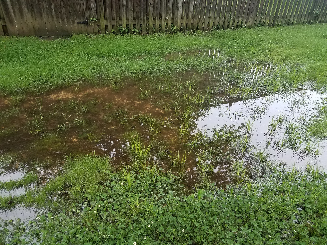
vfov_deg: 53.1
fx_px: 246
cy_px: 122
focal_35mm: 26
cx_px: 164
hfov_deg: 67.3
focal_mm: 4.2
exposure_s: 1/60
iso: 200
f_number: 1.7
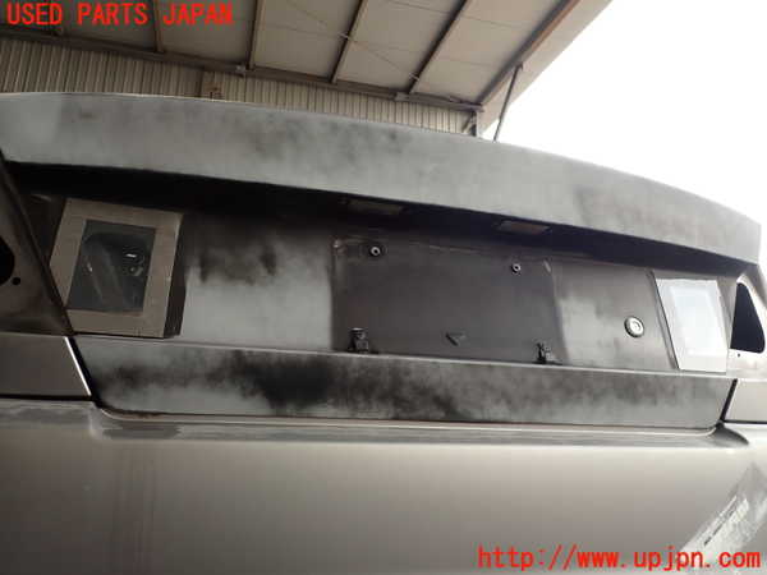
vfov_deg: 54.9
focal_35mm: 25
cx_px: 384
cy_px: 288
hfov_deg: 69.4
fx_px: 554
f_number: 2.8
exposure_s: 1/60
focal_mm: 4.5
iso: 100
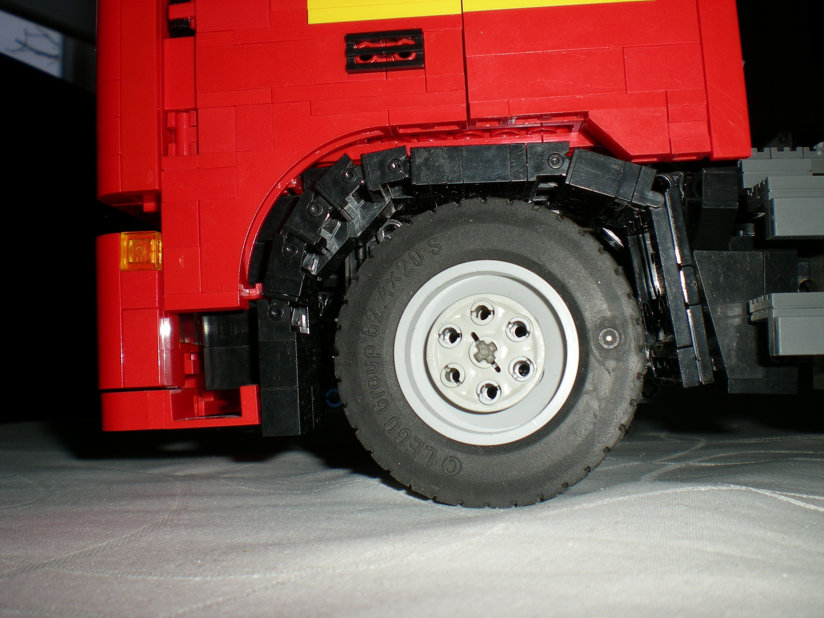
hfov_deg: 49.0
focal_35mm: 38
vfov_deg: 37.7
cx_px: 412
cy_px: 309
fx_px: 905
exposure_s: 1/60
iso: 50
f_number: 4.6
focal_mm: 6.3
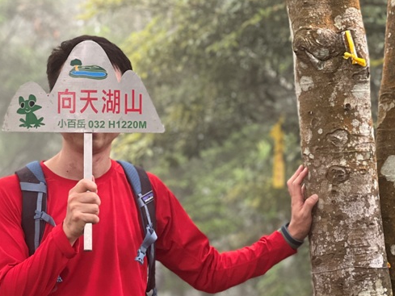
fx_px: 1438
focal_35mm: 126
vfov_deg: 11.7
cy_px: 234
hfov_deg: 15.6
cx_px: 189
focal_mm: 9
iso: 250
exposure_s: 1/113
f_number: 2.8
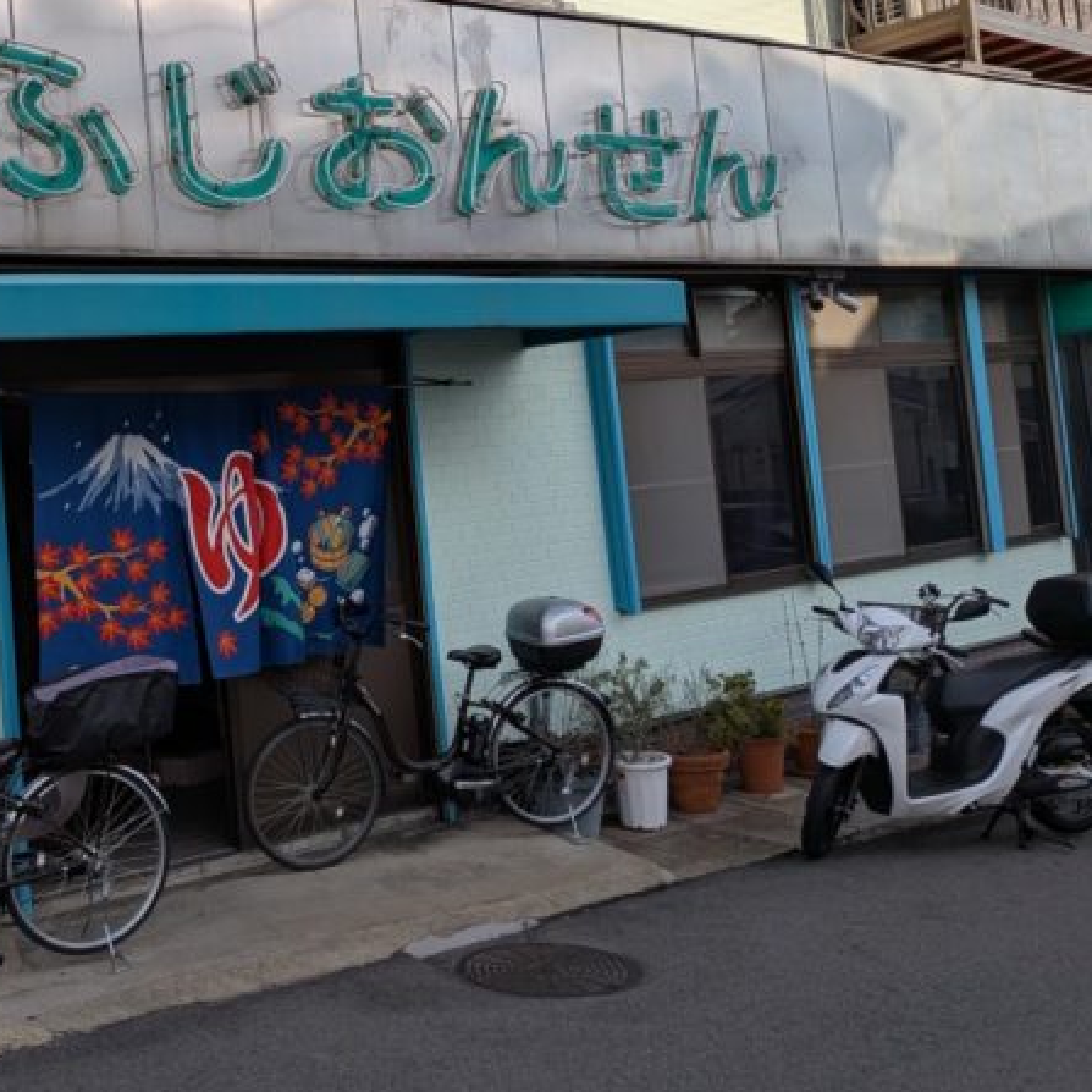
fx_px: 1356
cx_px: 120
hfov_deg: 40.7
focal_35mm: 38
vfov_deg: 43.4
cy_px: 396
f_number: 1.7
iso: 31
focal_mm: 4.53
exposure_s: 1/2128
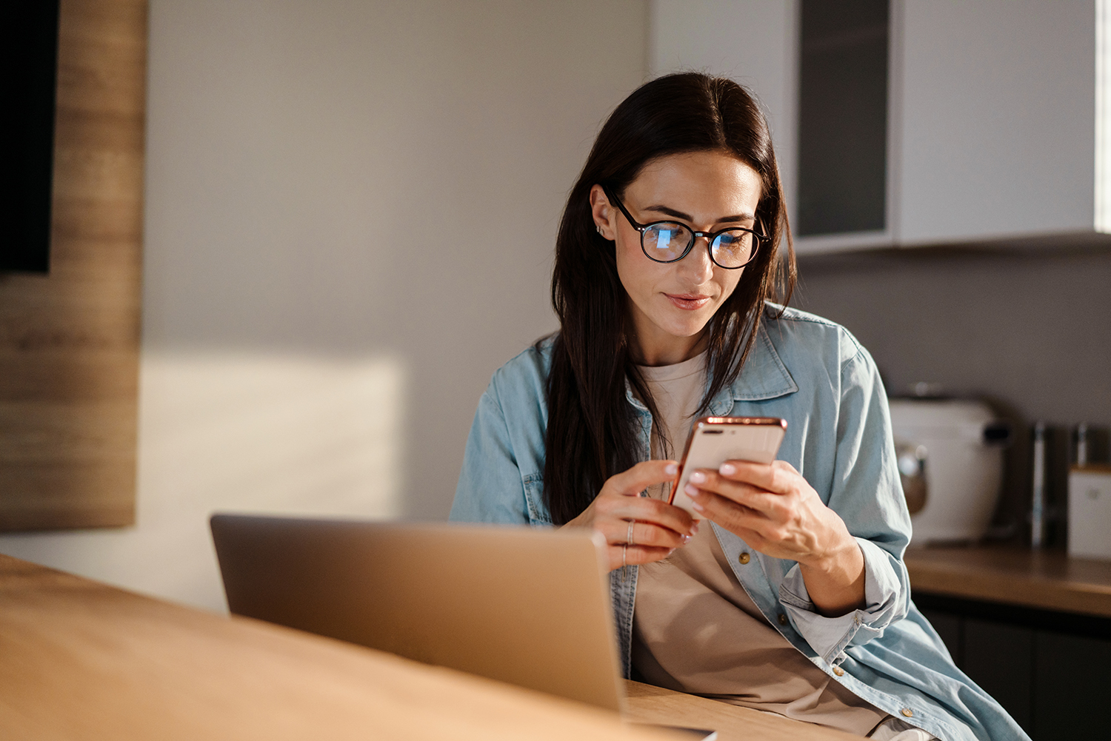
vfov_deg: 24.6
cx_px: 556
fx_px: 1698
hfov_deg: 36.2
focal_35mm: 55
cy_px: 370
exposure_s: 1/125
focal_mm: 55
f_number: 1.8
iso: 800
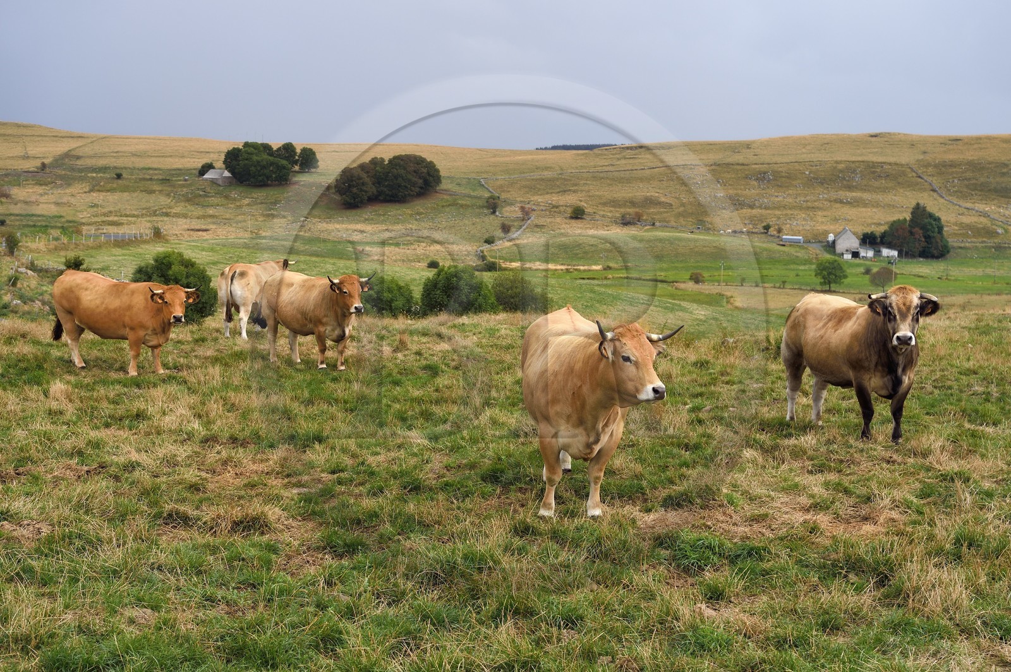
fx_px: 1403
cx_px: 506
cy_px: 336
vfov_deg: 26.9
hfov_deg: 39.6
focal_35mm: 50
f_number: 7.1
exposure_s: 1/250
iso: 200
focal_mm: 50
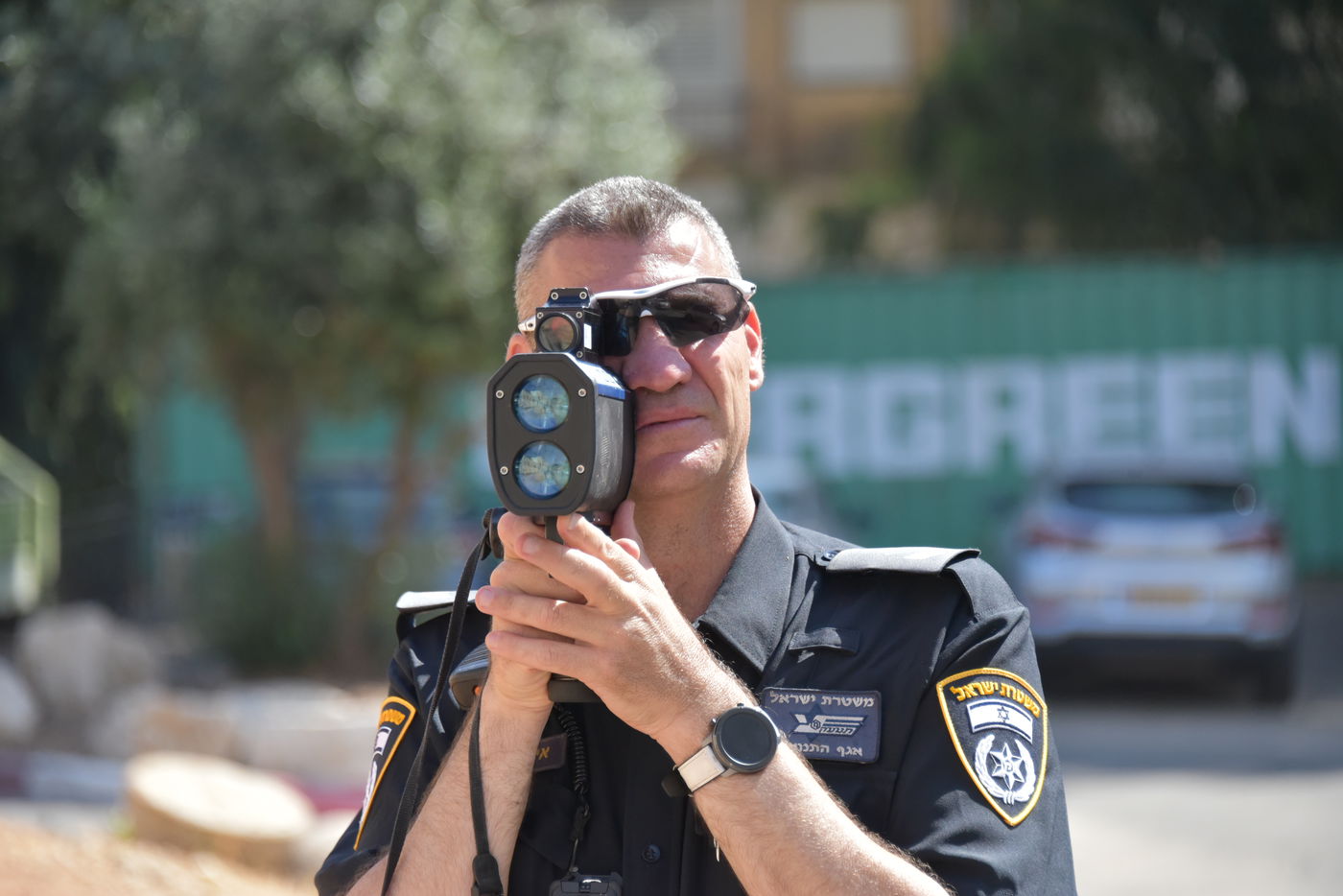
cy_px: 448
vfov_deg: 7.6
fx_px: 6716
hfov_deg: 11.4
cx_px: 672
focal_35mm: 180
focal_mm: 180
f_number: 5.6
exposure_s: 1/4000
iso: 2500
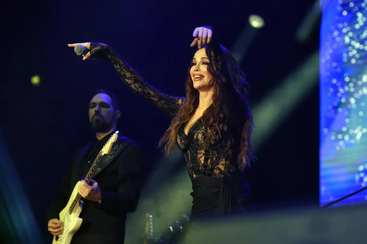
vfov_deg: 12.2
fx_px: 1141
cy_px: 122
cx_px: 184
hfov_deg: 18.3
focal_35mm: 112
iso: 1000
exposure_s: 1/1000
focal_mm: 112
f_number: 4
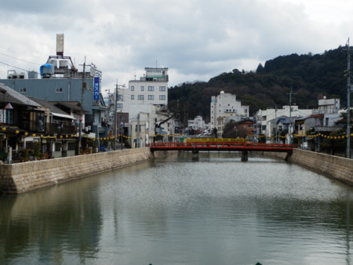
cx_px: 176
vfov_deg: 28.6
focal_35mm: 51
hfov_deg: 37.5
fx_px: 520
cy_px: 132
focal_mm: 9.2
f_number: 4.3
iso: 80
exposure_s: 1/640
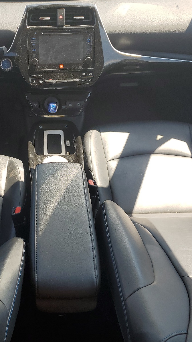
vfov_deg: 52.8
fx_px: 344
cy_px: 171
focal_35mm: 38
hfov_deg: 30.7
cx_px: 50
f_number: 1.5
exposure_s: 1/400
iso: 50
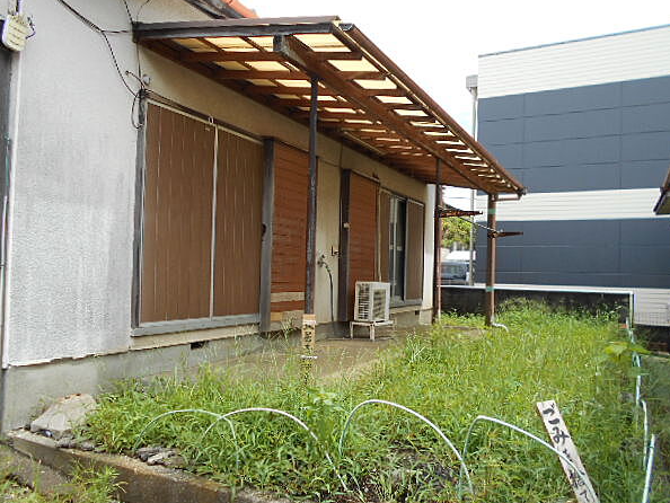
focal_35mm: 28
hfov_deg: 63.4
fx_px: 542
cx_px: 325
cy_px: 258
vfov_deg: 49.8
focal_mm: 4.6
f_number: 3.2
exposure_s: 1/400
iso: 80
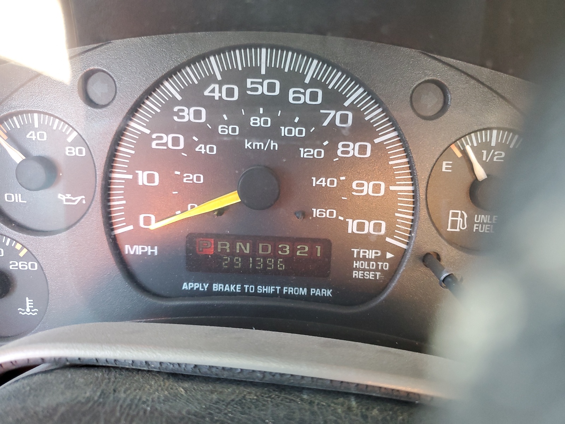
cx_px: 282
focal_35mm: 26
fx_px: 424
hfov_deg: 67.3
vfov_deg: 53.1
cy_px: 212
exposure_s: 1/60.2
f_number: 1.5
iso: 203
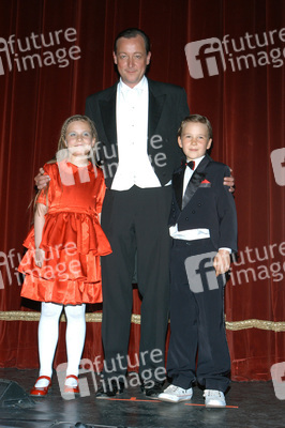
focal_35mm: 51
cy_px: 214
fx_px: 607
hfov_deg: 26.4
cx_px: 142
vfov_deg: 38.9
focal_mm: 34
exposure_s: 1/125
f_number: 5.6
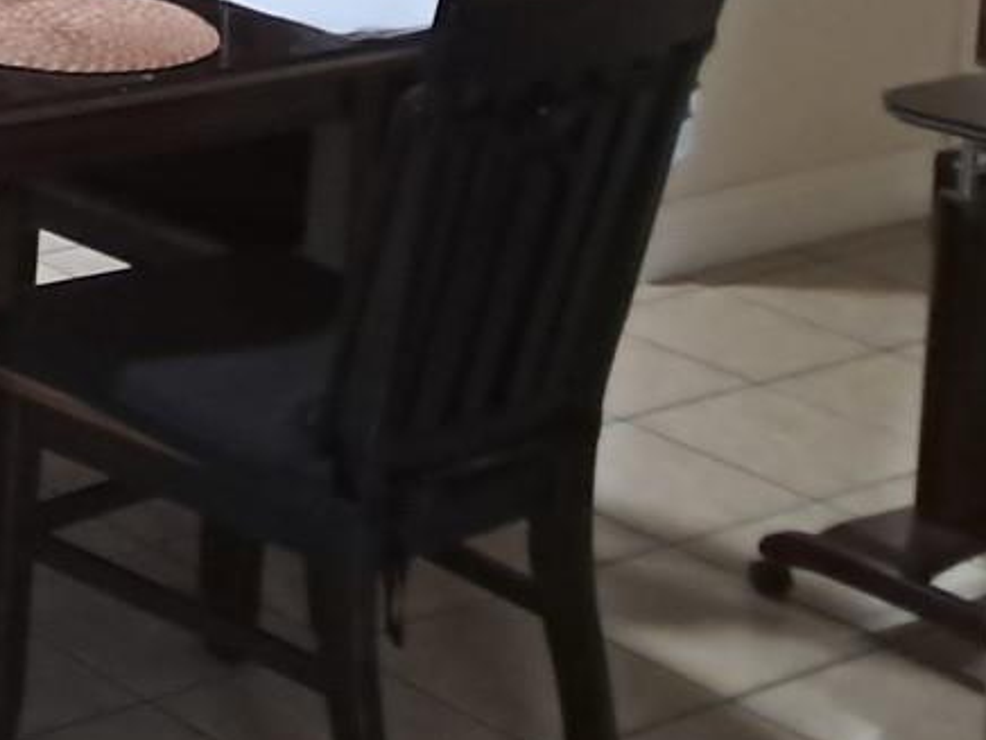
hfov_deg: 16.8
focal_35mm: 99
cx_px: -742
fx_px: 2820
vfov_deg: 14.1
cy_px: -335
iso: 1000
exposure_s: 1/20
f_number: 1.8
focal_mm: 4
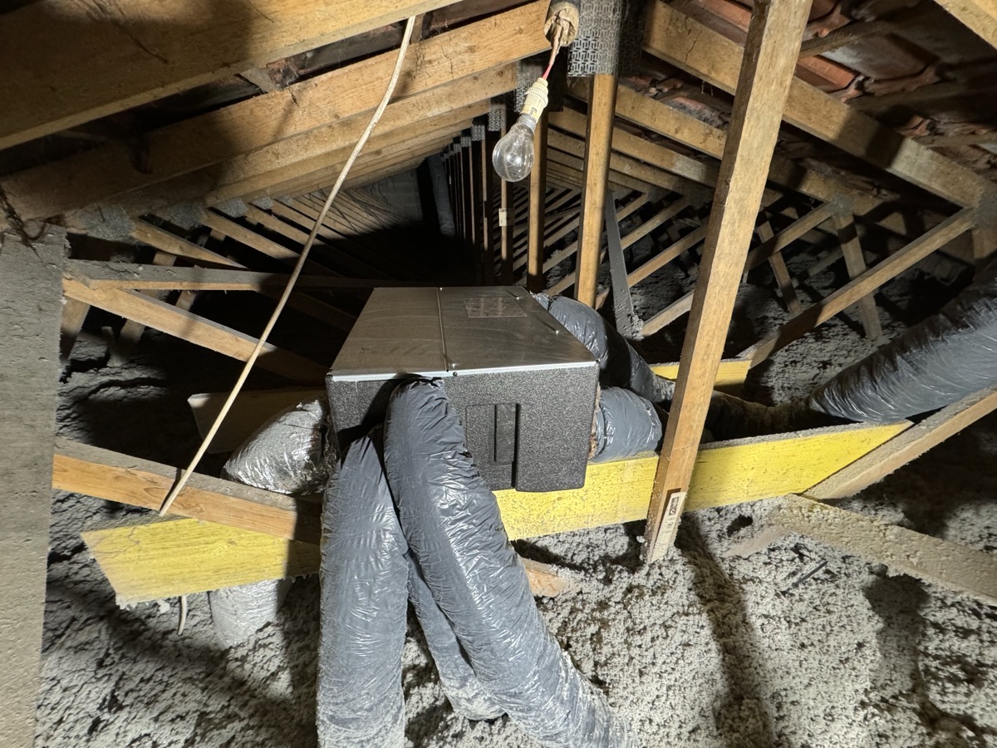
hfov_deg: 102.1
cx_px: 498
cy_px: 374
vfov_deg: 85.7
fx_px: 403
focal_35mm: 14
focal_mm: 2.22
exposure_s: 1/50
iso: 400
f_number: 2.2
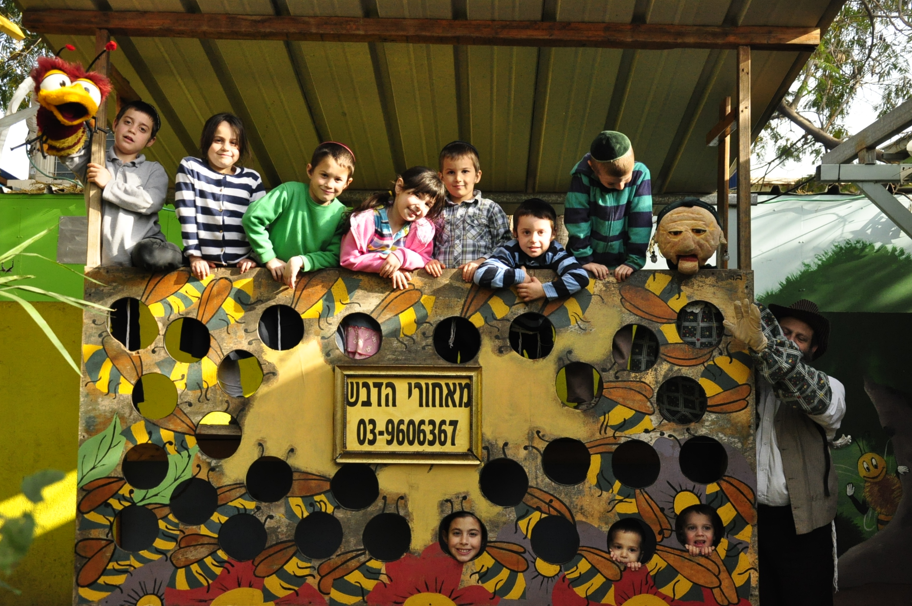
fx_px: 1088
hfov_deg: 45.5
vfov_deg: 31.1
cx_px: 446
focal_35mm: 43
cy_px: 304
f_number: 4.5
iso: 1600
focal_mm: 28
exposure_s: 1/1250
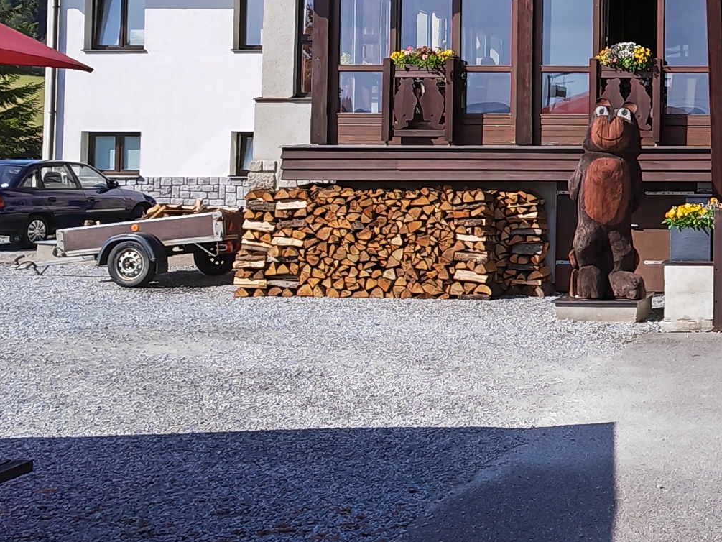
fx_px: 1106
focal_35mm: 53
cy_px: 119
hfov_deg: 31.0
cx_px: 849
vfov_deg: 27.1
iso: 50
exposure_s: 1/770
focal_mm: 2.16
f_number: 2.2
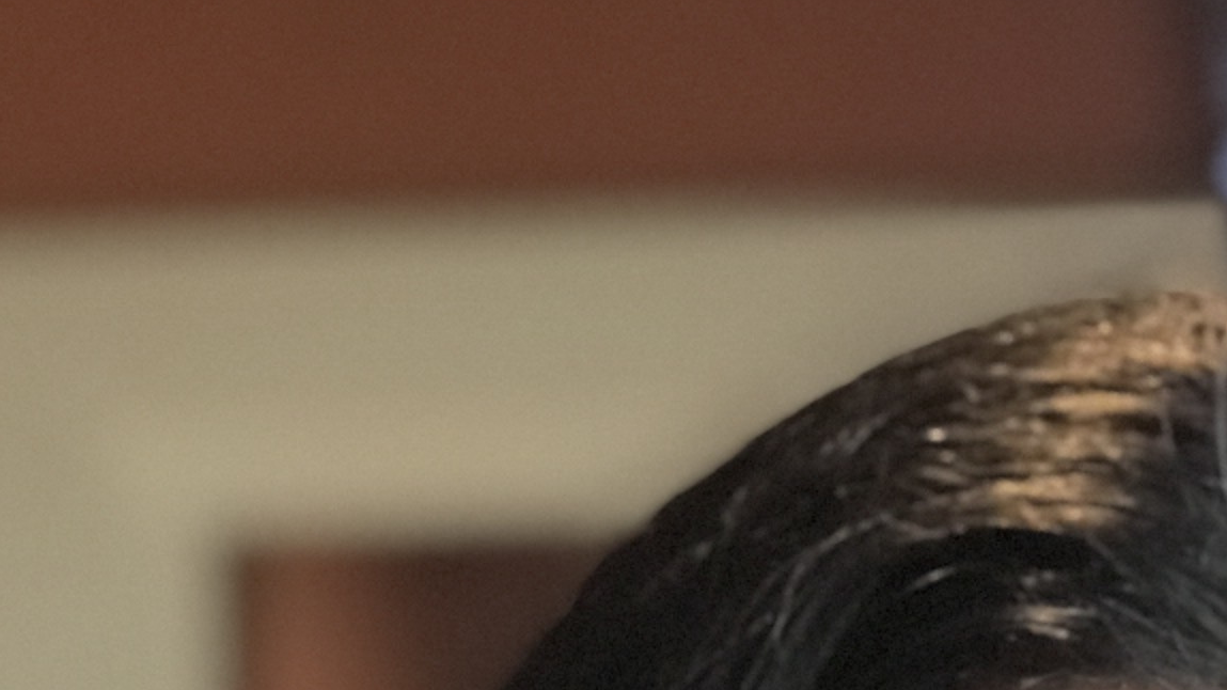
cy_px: 1973
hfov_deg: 9.9
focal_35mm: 218
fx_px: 7092
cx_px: 1032
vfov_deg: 5.3
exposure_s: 1/60
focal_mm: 6.6
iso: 400
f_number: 2.8
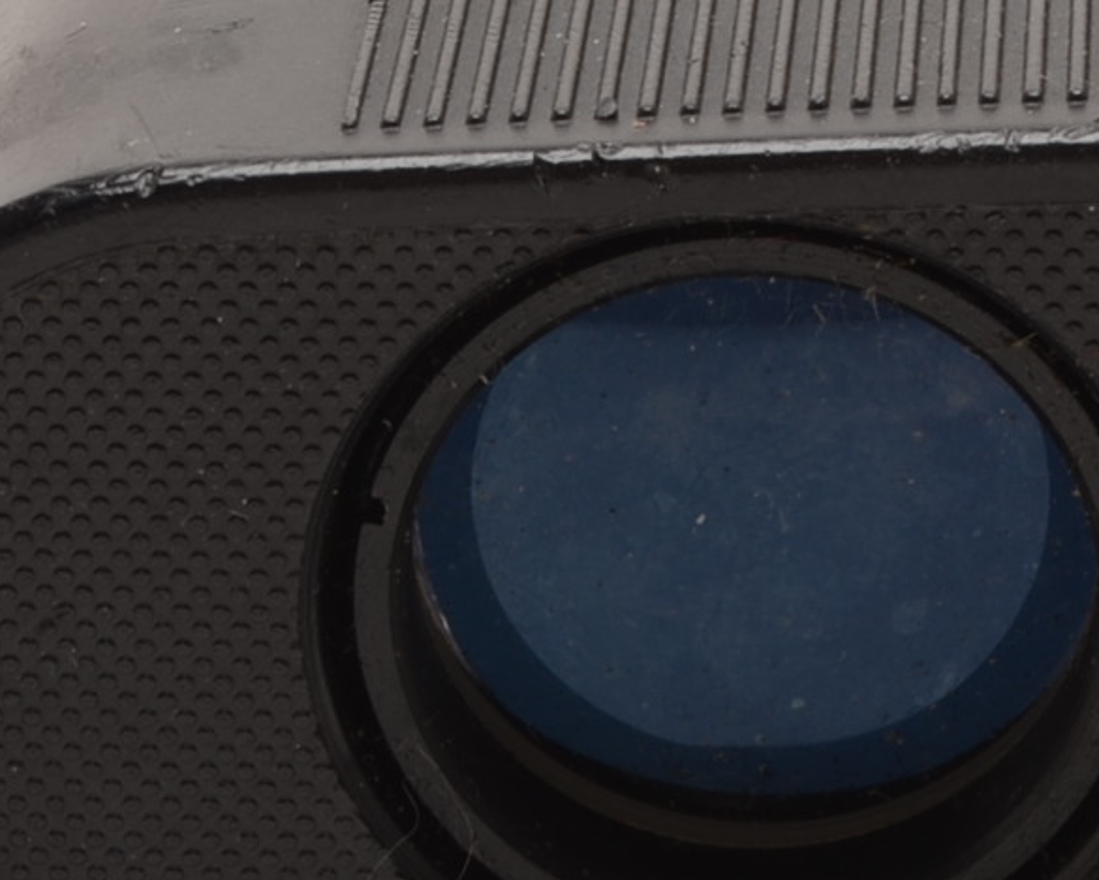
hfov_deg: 6.8
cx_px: 1401
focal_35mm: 284
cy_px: 316
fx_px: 9237
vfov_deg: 5.4
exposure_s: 1/160
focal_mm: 48
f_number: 29
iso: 100
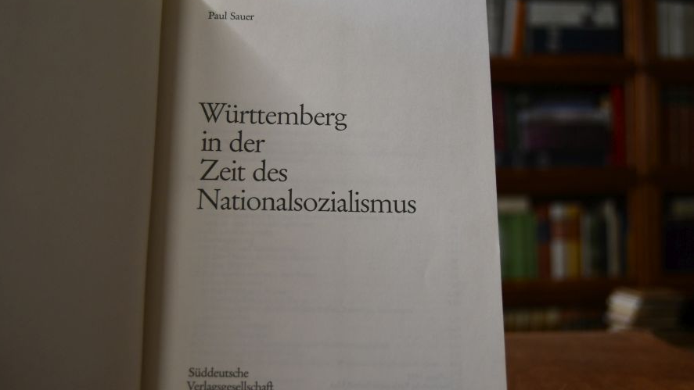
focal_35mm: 51
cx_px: 343
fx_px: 939
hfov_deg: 40.6
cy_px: 224
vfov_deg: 23.5
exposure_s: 1/125
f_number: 4.5
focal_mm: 32
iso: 900
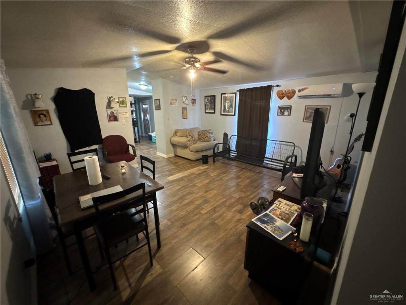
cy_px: 152
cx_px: 203
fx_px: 164
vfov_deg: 85.7
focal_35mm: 14
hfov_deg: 102.1
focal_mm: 2.22
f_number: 2.2
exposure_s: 1/40
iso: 1000
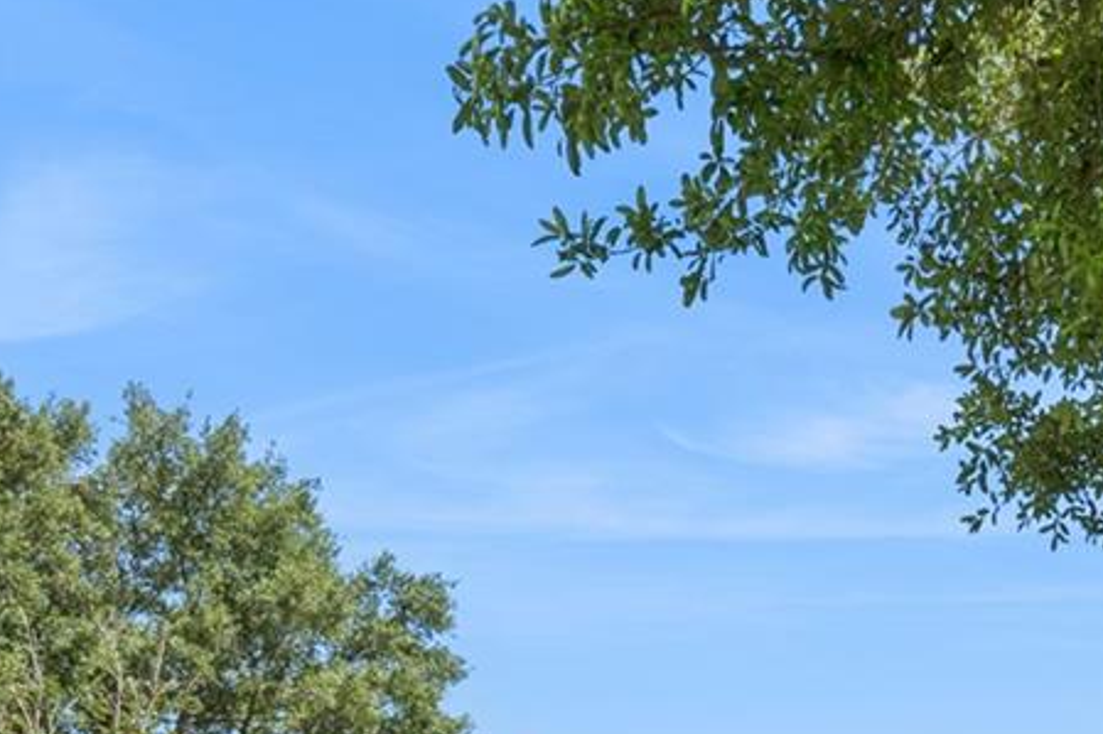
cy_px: 1016
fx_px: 1746
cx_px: 1140
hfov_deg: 31.9
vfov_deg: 21.0
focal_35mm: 57
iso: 100
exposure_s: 1/40
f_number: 20
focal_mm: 16
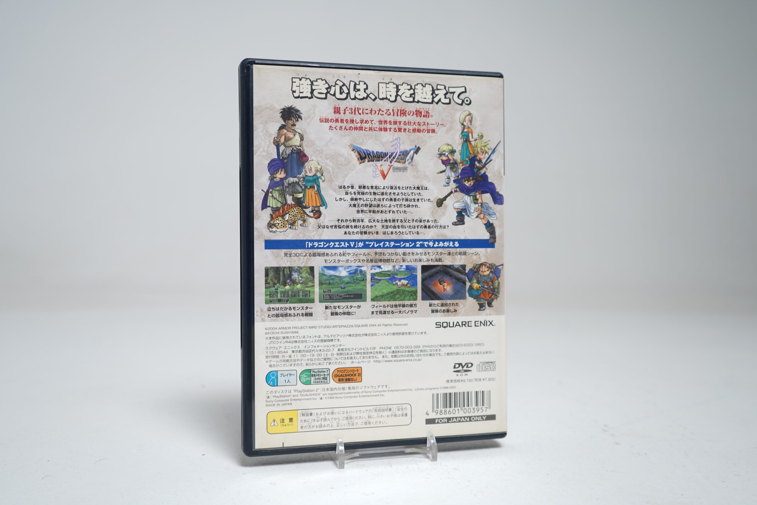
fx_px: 673
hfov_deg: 58.7
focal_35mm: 32
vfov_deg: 41.1
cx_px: 378
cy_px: 252
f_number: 5
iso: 64
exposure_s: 1/6
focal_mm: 32
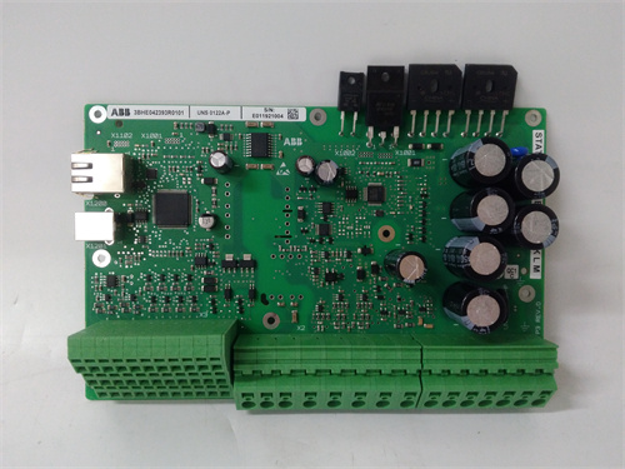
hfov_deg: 65.3
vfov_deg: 51.4
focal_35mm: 27
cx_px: 312
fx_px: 487
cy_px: 234
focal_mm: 3.79
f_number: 2
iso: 396
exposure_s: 1/33
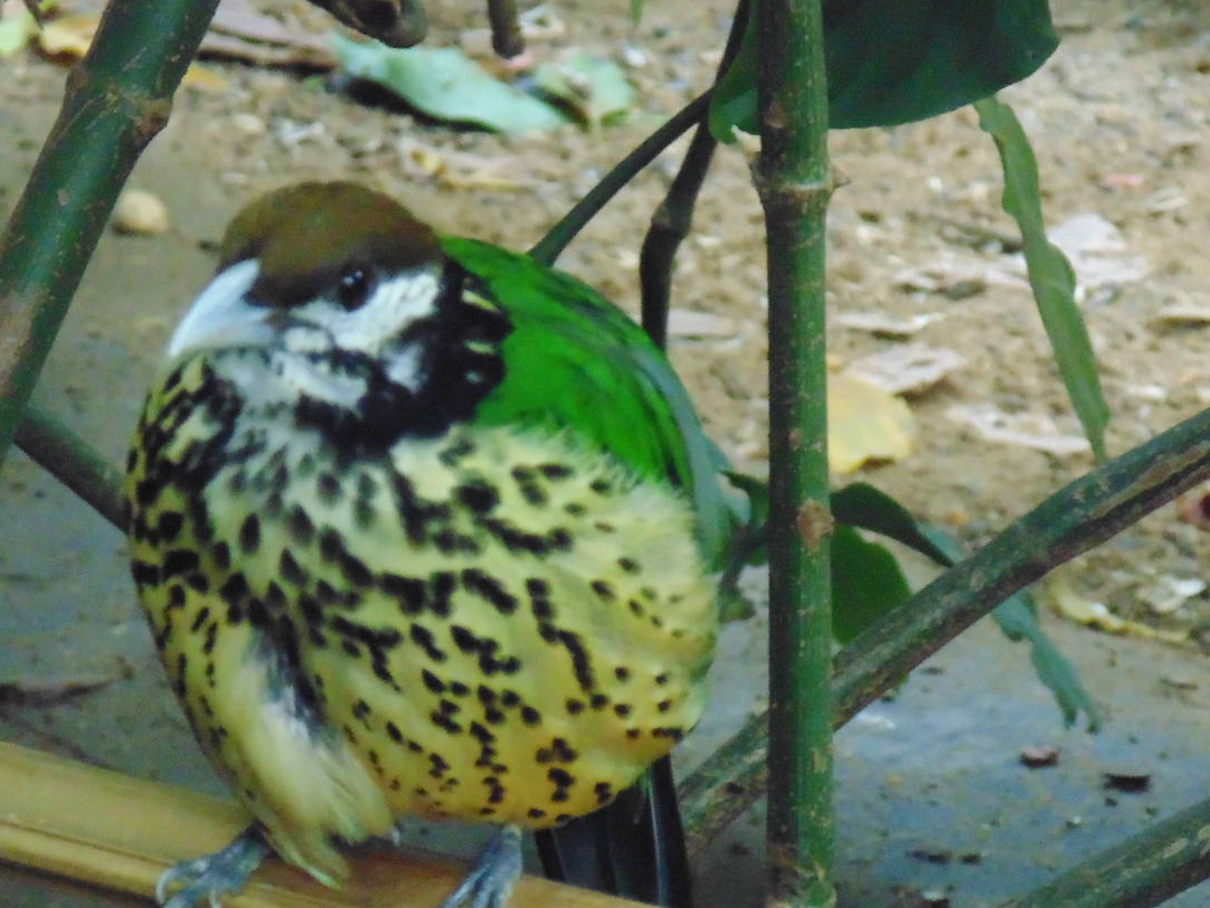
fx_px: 14475
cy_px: 536
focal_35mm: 414
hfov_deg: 4.8
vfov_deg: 3.6
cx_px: 491
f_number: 5.8
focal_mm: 50.1
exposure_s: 1/8
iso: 800
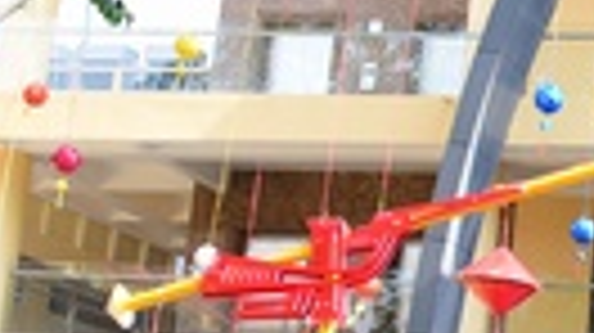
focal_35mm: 124
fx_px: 1951
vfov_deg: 9.8
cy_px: 135
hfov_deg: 14.6
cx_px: 1143
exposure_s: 1/200
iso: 250
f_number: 6.3
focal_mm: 24
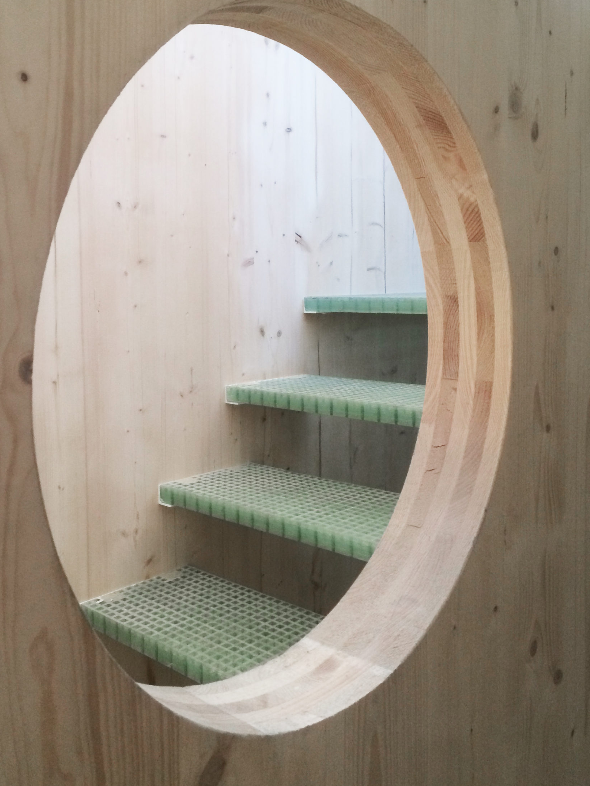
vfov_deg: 53.7
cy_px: 332
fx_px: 773
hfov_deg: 41.7
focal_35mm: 34
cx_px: 250
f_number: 2.2
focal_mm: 4.15
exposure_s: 1/33
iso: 160
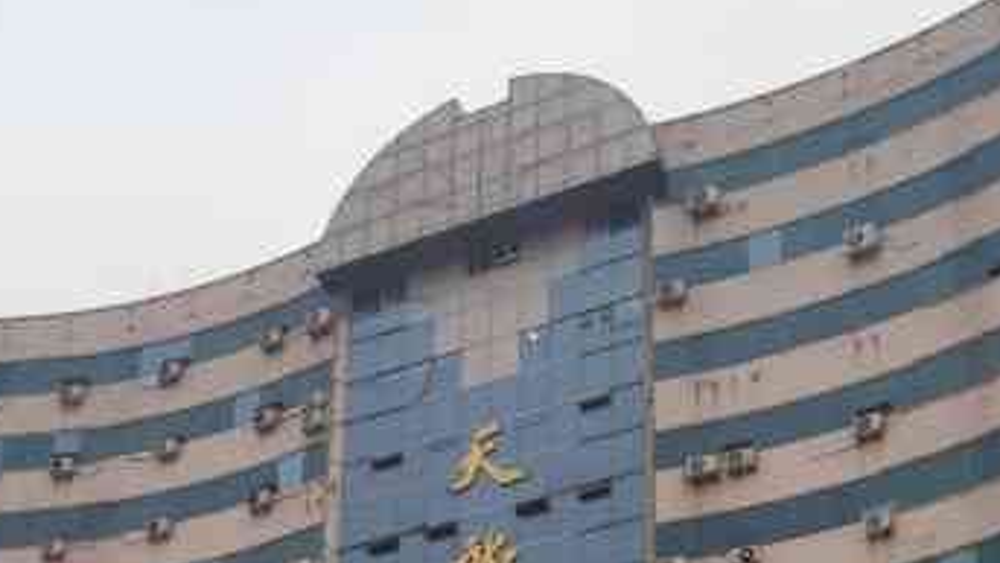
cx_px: 324
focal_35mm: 80
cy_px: 1020
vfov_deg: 13.5
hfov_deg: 26.4
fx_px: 2121
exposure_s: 1/100
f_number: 1.8
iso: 160
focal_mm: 5.58
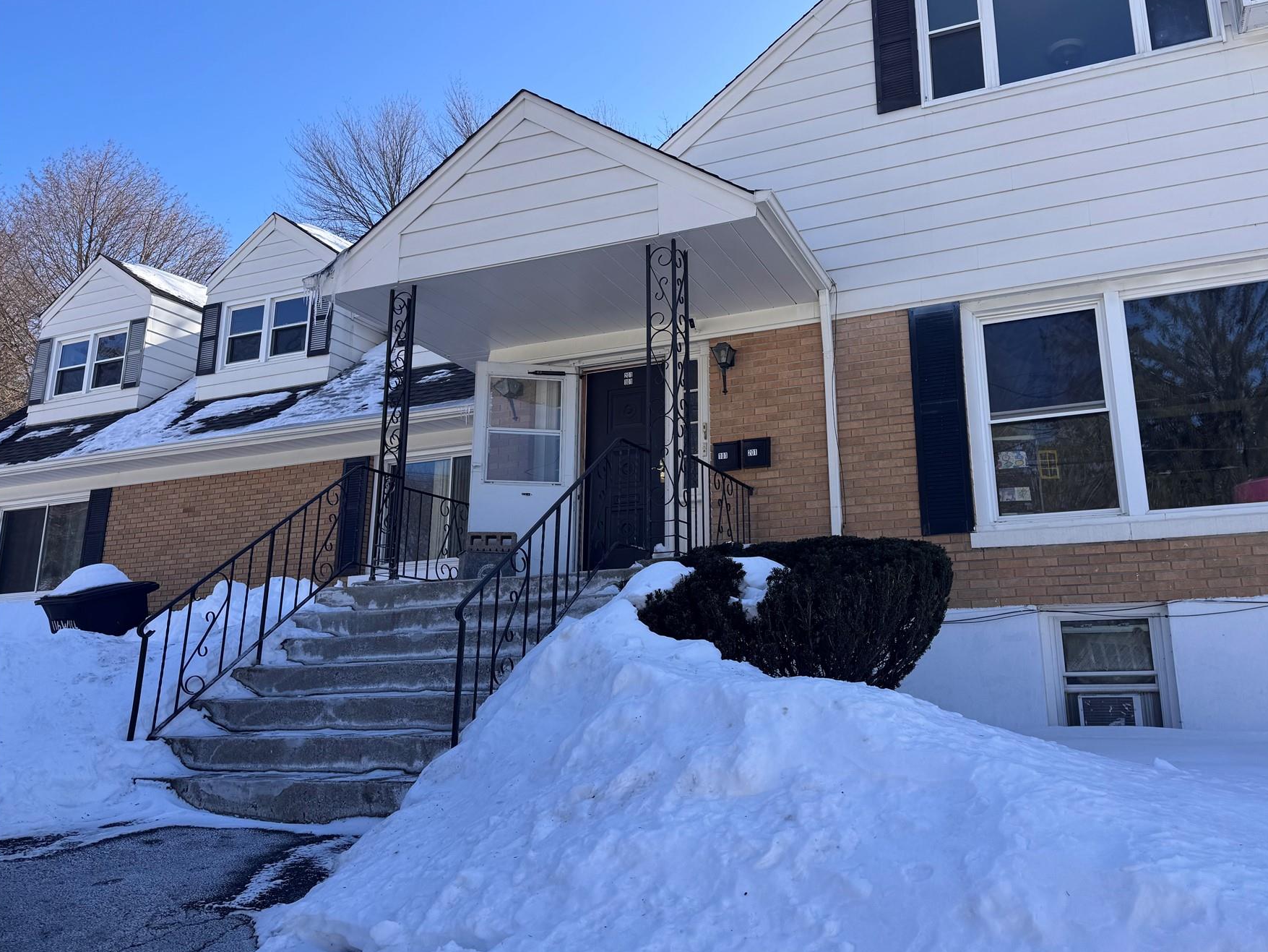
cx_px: 733
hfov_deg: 63.1
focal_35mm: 28
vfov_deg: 49.7
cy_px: 422
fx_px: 1026
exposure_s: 1/2174
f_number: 1.78
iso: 80
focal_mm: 6.76
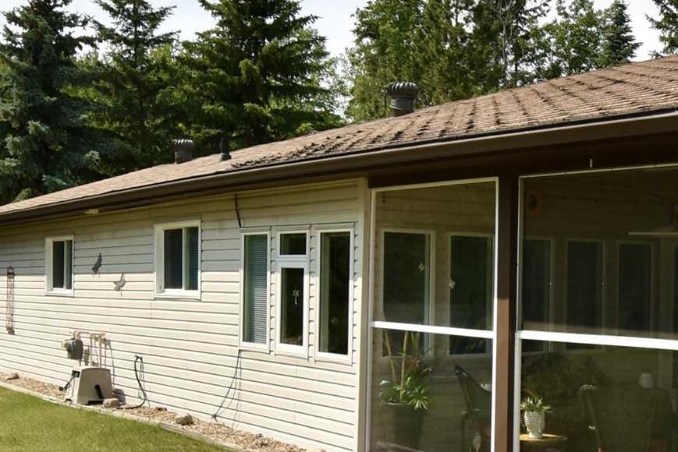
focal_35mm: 53
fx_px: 998
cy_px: 278
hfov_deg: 37.2
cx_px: 437
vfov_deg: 25.5
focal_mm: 10
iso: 100
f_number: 10
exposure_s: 1/200
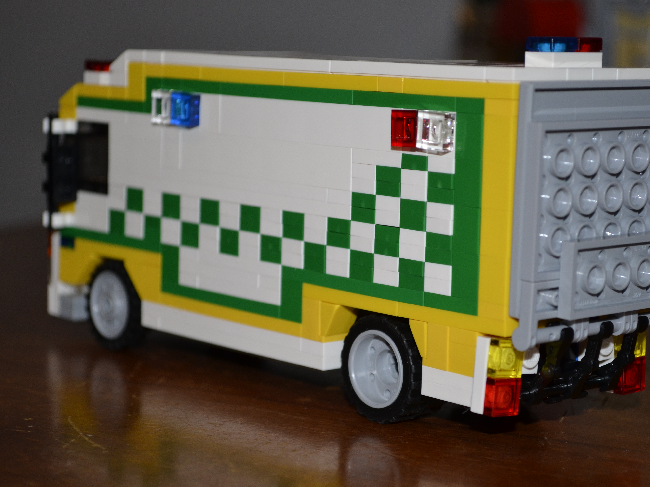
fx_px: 1738
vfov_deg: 16.0
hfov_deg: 21.2
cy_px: 239
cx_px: 349
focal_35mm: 93
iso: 800
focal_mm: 55
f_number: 5.6
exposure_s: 1/60
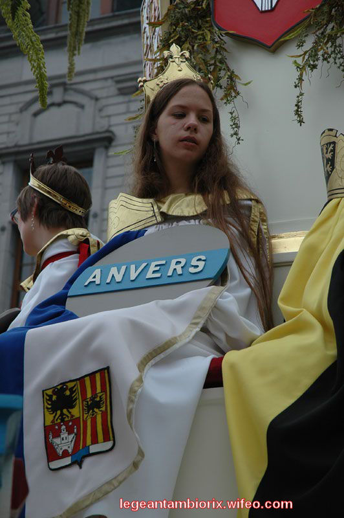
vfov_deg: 19.5
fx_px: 1507
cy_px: 259
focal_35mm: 105
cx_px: 172
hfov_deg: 13.0
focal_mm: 70
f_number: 6.3
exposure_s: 1/500
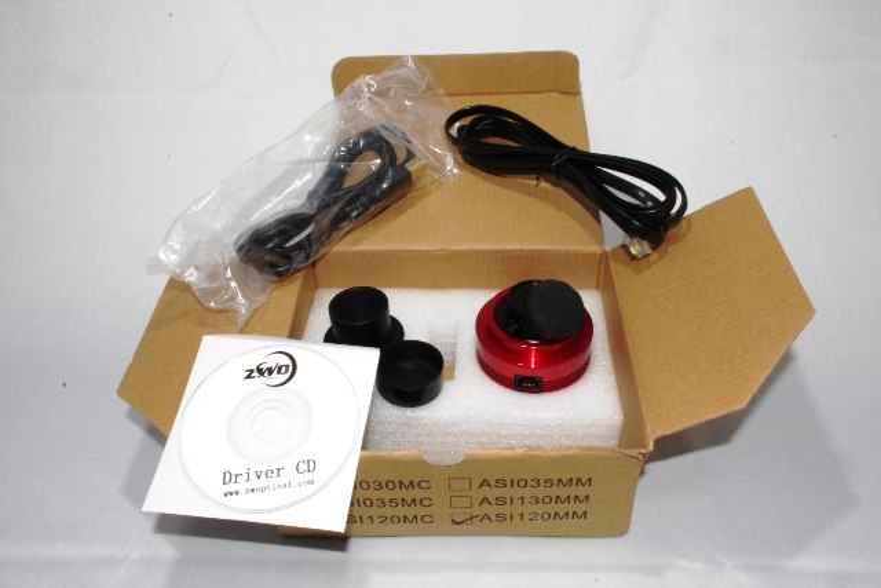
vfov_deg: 48.0
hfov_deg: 67.4
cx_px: 440
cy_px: 294
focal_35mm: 27
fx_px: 661
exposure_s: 1/15
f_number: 22
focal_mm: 18
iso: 3200
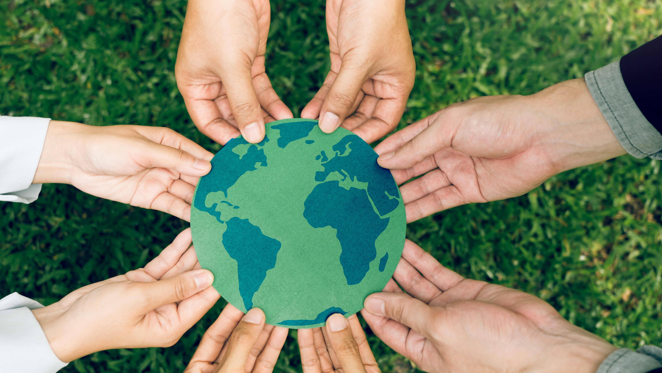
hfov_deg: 40.6
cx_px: 329
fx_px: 895
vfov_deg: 23.5
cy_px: 199
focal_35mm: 51
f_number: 5
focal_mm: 48
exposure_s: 1/100
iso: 200
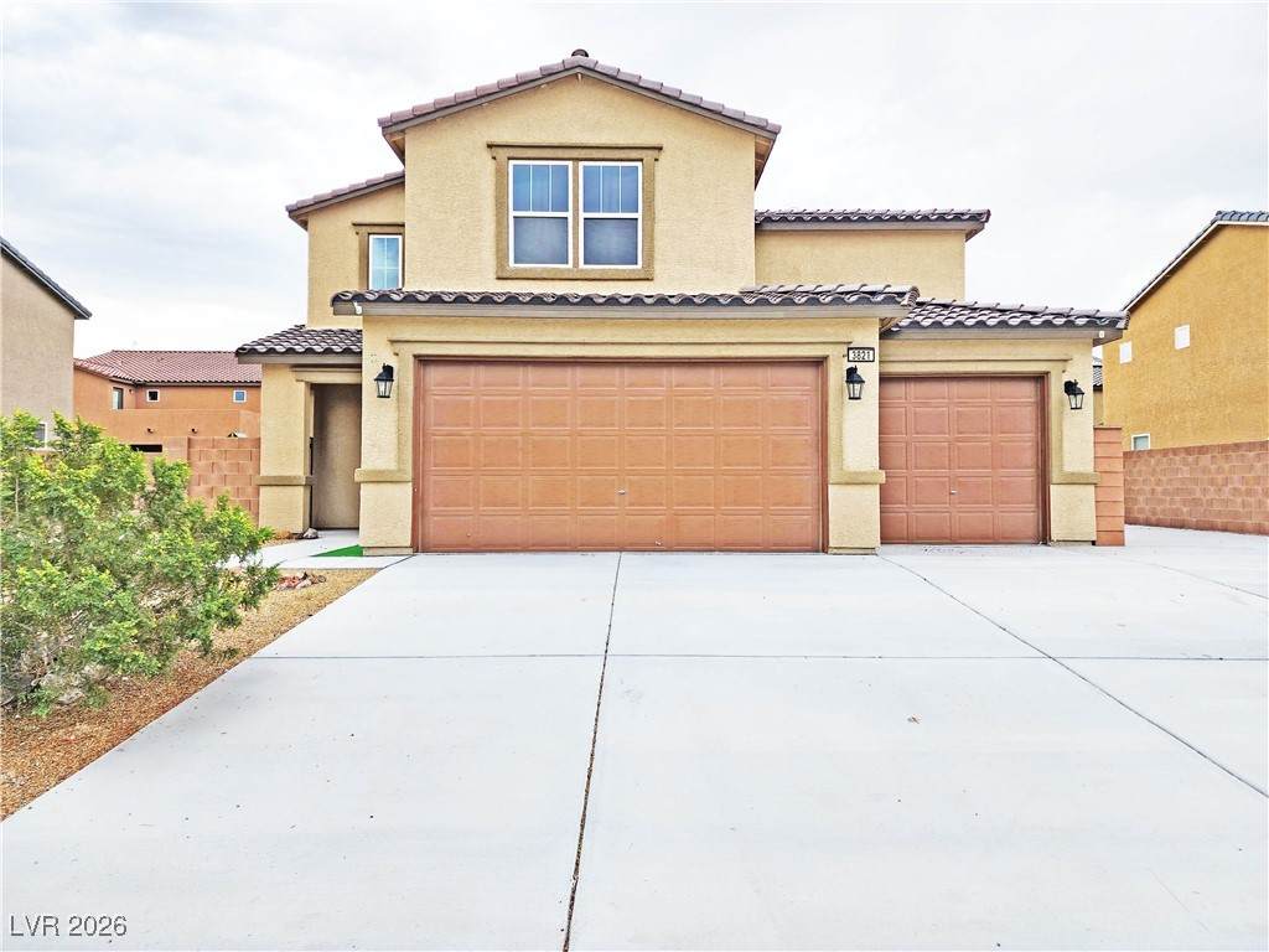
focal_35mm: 23
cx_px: 634
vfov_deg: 58.9
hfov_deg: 73.9
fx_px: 843
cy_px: 476
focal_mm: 6.4
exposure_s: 1/389
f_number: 1.8
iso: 12
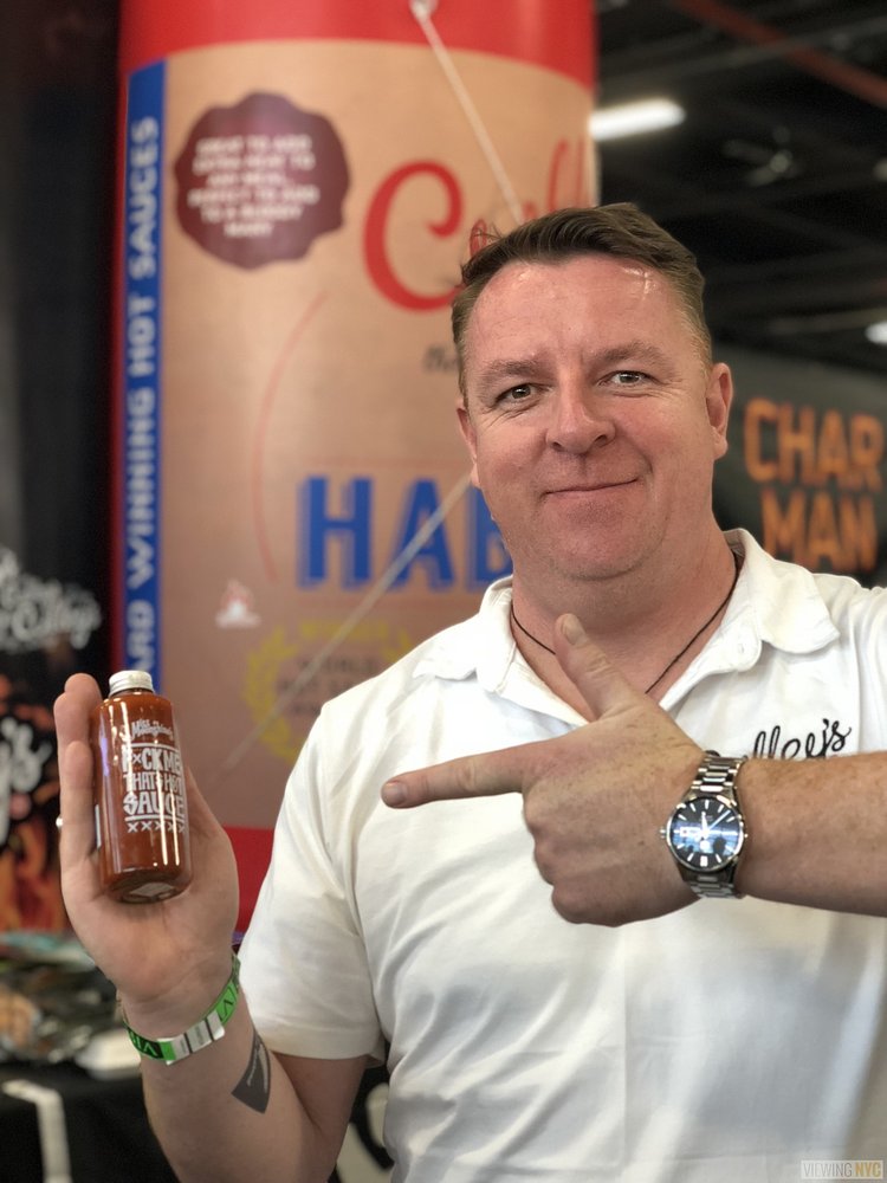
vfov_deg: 36.8
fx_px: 1777
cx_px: 444
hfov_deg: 28.0
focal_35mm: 52
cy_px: 592
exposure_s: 1/60
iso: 100
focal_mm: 6
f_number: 2.4
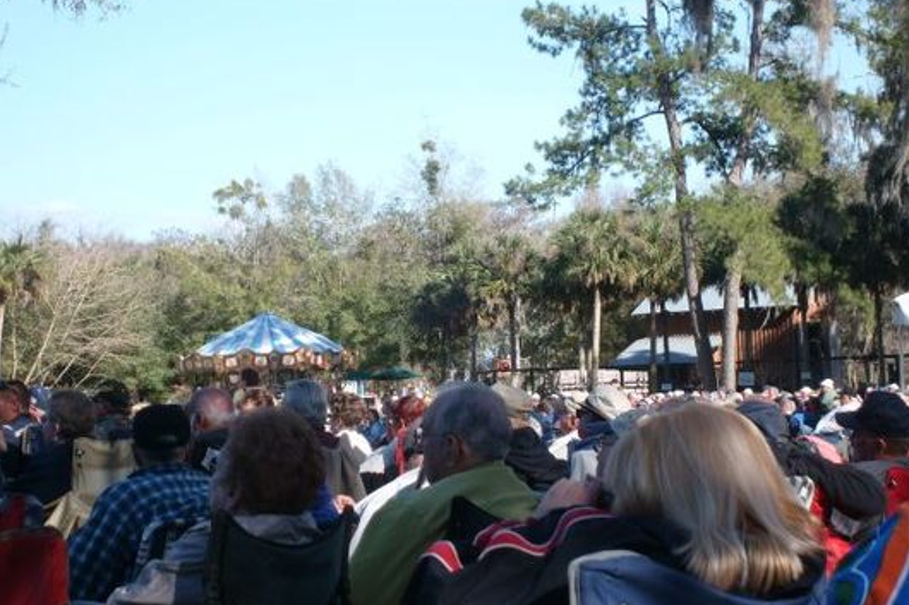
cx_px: 455
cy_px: 293
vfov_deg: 12.3
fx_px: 2802
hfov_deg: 18.4
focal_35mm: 111
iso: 80
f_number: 4.9
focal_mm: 17.4
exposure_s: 1/350
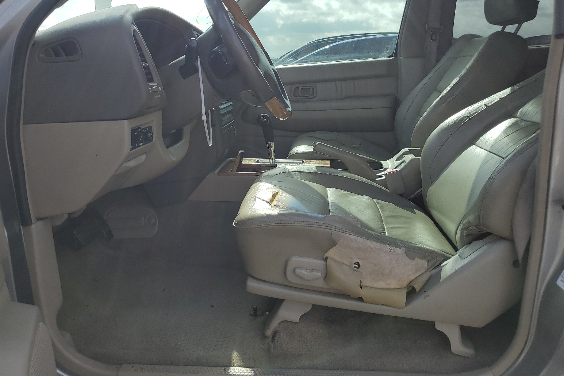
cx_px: 281
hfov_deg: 65.5
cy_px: 162
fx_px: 439
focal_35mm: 28
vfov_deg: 46.3
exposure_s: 1/2000
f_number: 1.5
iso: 50
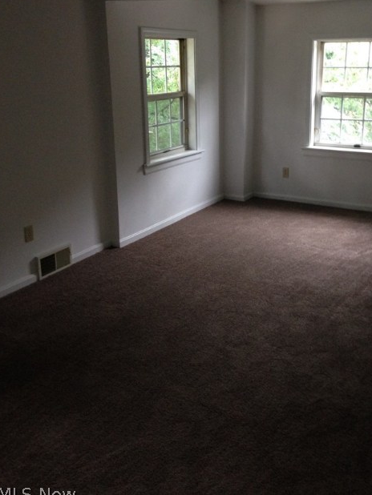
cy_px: 200
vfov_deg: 45.5
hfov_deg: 35.0
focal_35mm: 41
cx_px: 224
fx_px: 587
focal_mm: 4.12
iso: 200
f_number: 2.4
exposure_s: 1/20
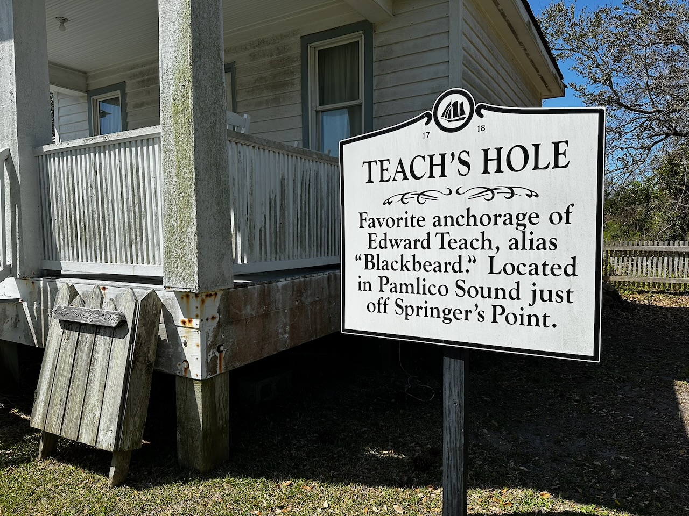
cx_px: 344
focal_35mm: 24
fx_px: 478
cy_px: 258
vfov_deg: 56.8
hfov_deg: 71.6
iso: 80
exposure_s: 1/5525
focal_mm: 6.86
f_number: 1.78
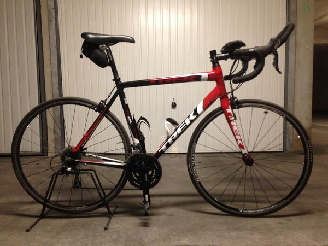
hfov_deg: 55.4
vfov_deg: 42.9
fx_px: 313
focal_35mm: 33
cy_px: 123
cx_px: 164
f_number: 2.4
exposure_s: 1/20
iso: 250
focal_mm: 4.12
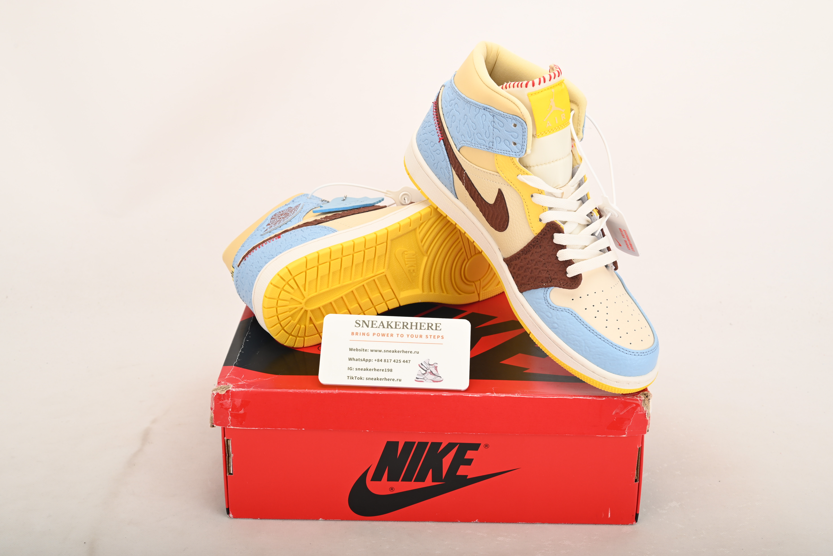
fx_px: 1064
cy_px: 272
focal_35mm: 46
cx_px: 425
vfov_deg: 29.2
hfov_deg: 42.7
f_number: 11
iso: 100
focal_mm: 45
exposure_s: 1/200
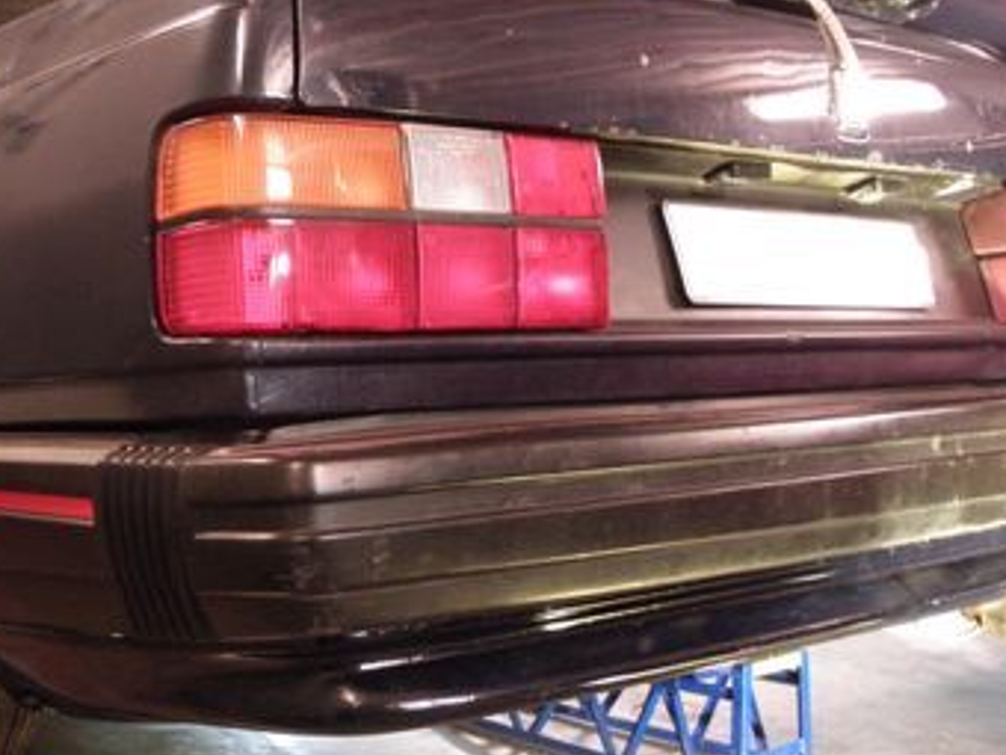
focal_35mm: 49
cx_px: 195
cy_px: 447
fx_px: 1424
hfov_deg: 37.5
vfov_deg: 29.6
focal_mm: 4.6
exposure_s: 1/8
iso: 400
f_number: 2.8
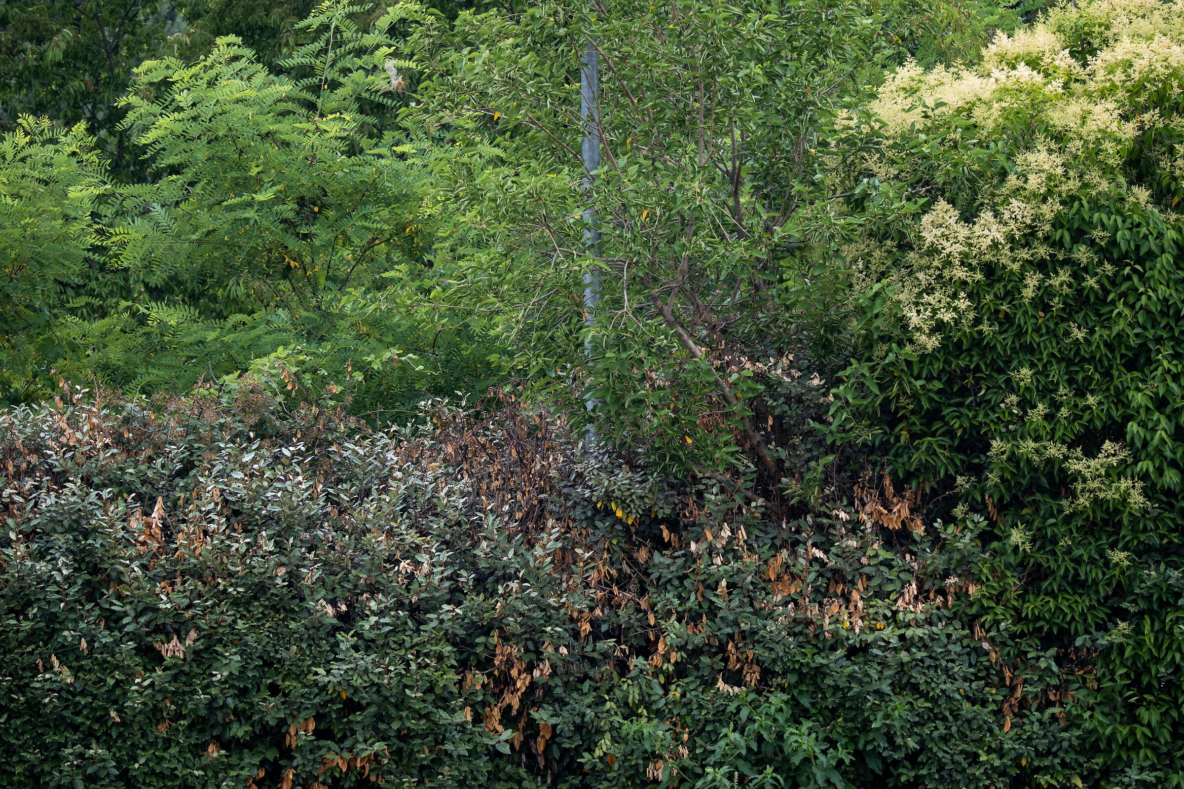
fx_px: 7399
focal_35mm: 225
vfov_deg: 6.1
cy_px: 394
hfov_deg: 9.1
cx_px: 592
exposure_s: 1/550
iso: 800
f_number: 5.6
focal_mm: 150
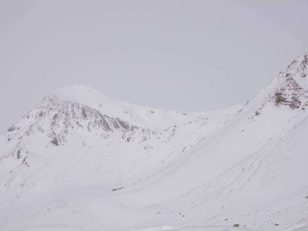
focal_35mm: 102
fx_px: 908
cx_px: 154
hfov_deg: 19.3
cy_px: 116
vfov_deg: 14.5
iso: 50
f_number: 7.1
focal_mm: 18.2
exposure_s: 1/320
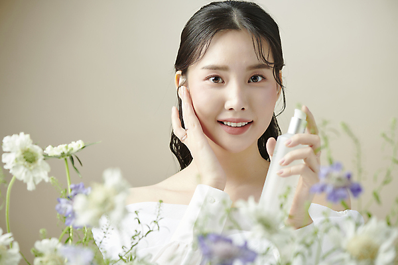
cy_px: 132
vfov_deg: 13.0
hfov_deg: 19.5
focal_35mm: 105
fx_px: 1161
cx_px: 199
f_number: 7.1
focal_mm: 105
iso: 64
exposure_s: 1/125
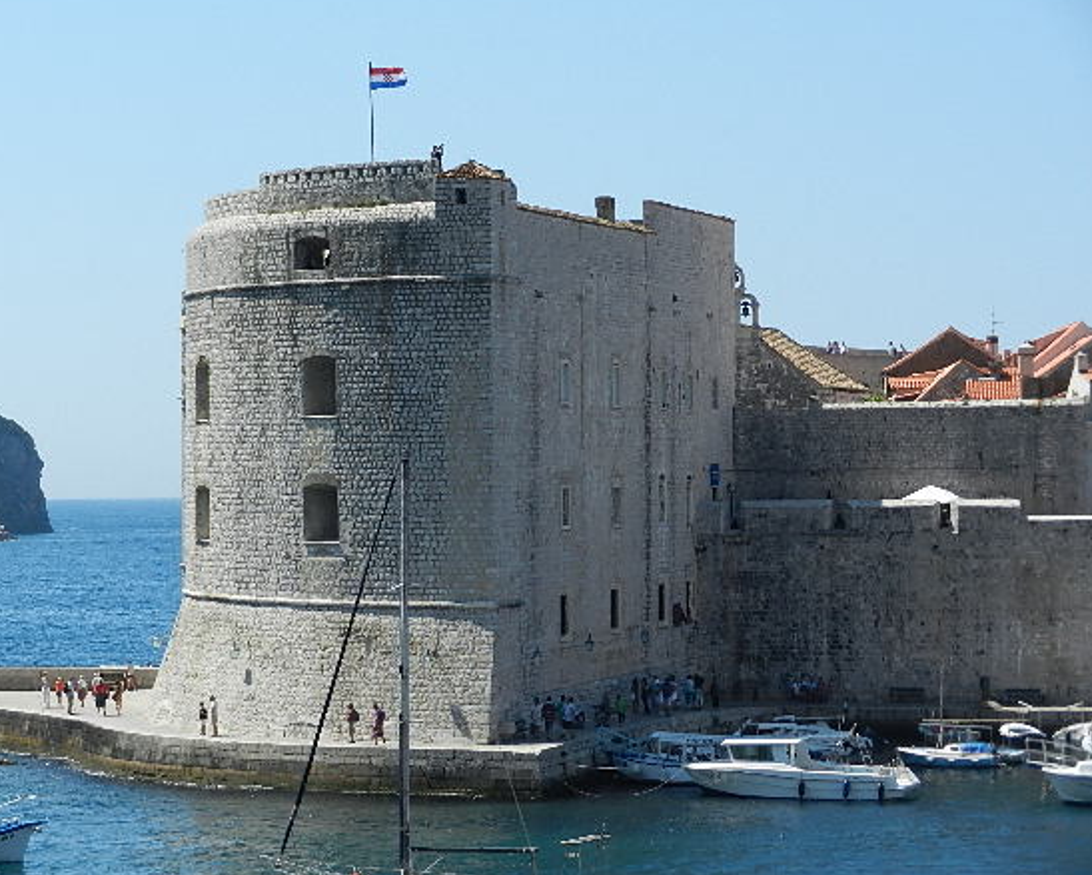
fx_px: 3912
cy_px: 402
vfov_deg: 12.8
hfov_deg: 15.9
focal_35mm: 121
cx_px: 467
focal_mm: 19.1
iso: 160
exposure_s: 1/1000
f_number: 5
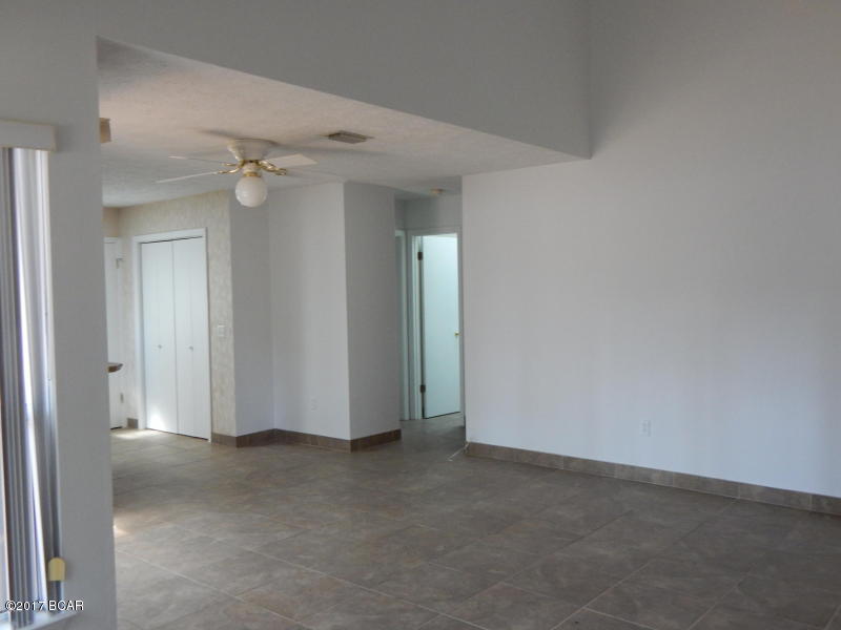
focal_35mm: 31
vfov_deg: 45.4
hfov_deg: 58.4
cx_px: 420
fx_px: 753
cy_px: 315
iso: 400
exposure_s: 1/50
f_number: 3.2
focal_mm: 5.6
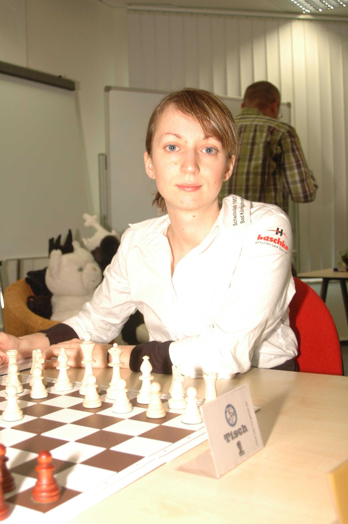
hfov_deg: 30.8
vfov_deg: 45.0
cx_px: 174
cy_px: 262
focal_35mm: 44
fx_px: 632
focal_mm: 29
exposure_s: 1/60
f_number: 5
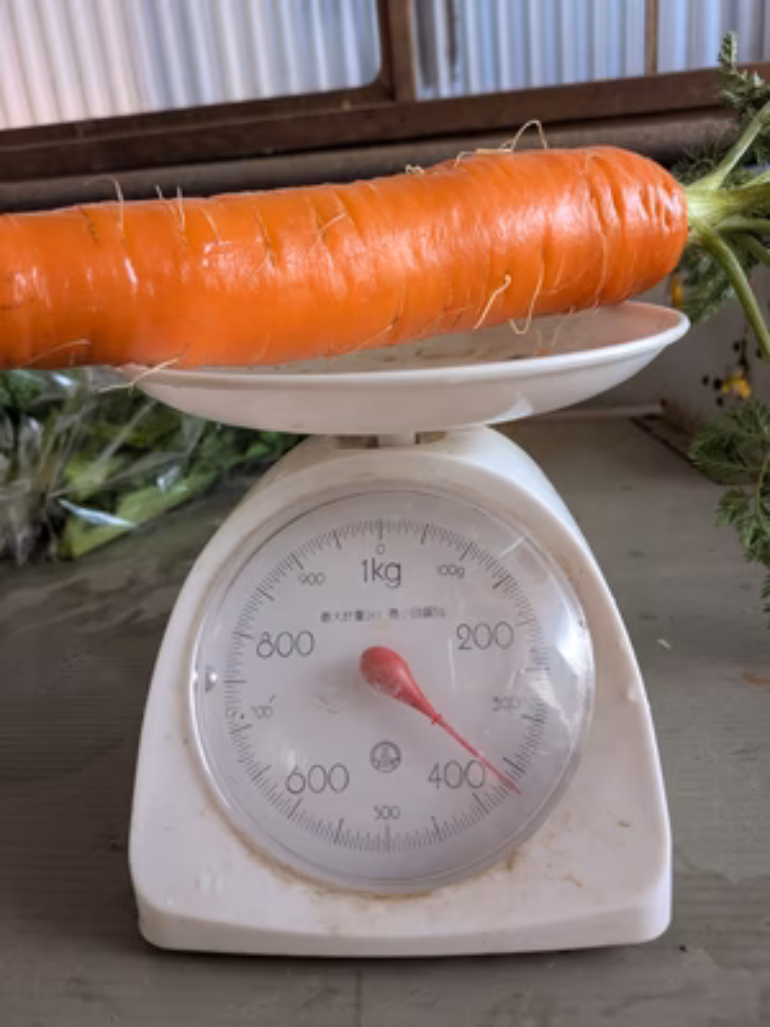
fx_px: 741
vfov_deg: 69.4
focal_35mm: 25
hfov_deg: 54.9
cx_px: 385
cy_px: 514
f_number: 1.89
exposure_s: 1/60
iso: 79
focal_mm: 5.43
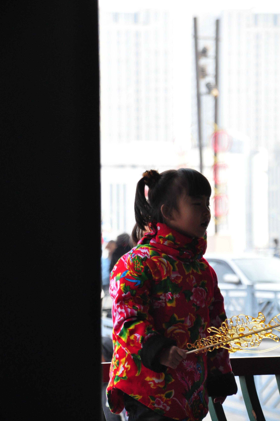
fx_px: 2299
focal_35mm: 197
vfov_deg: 10.5
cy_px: 214
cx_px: 138
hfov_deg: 7.0
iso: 1100
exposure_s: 1/640
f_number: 5.6
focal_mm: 125
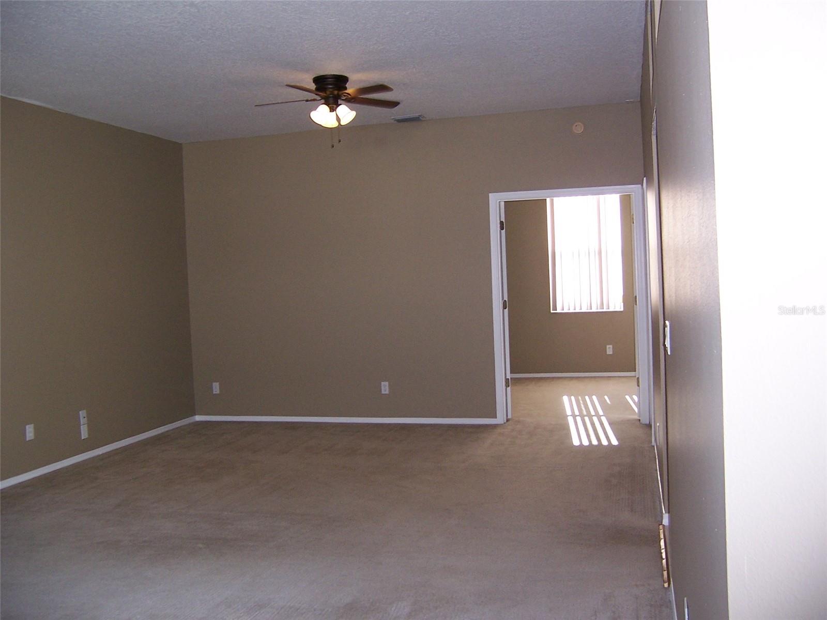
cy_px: 310
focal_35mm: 33
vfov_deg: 42.9
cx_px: 414
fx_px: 788
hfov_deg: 55.4
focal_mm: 5.5
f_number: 2.8
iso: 140
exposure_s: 1/60
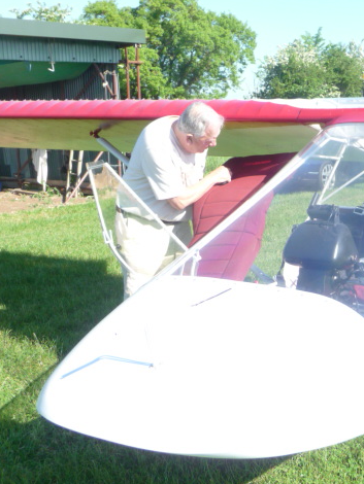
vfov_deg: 38.9
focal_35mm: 49
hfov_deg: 28.9
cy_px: 241
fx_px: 686
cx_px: 302
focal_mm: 4.7
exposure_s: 1/320
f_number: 3.3
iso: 100
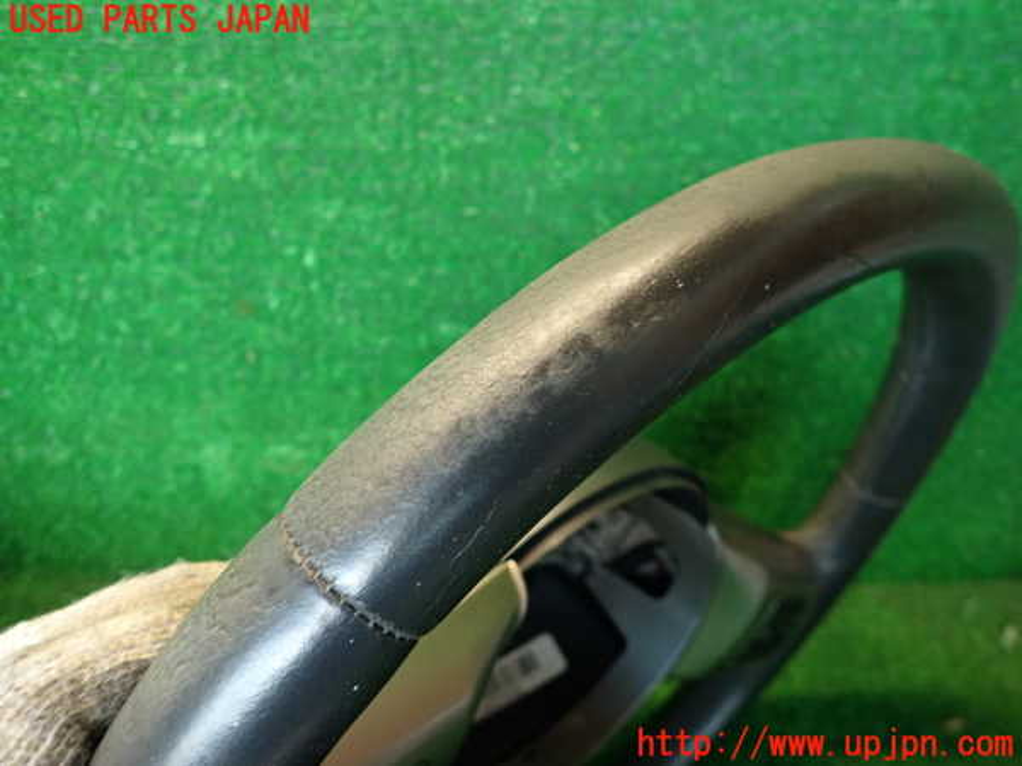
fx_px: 738
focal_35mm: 25
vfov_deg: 54.9
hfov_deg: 69.4
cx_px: 511
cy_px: 383
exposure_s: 1/30
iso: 200
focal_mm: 4.5
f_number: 2
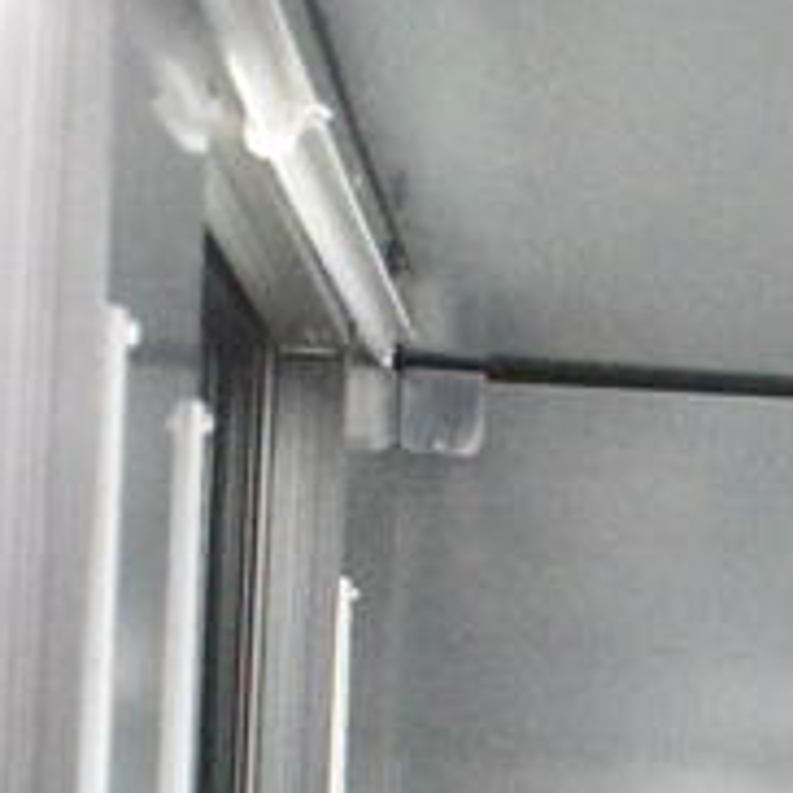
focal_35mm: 115
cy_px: 974
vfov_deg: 14.6
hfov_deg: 14.6
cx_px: 972
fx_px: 2981
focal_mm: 18
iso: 14400
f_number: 3.5
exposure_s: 1/30
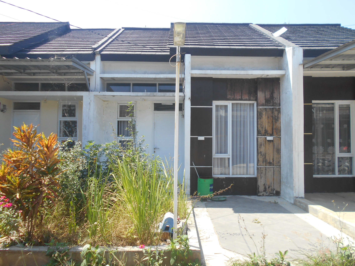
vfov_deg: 53.1
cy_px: 133
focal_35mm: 26
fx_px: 267
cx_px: 178
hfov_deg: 67.3
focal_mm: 4.6
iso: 80
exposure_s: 1/400
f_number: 3.2
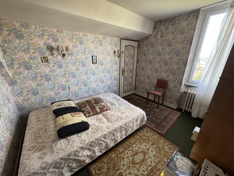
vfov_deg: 85.7
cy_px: 88
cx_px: 117
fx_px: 95
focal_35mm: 14
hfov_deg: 102.1
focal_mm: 2.22
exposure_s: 1/73
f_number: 2.2
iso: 320
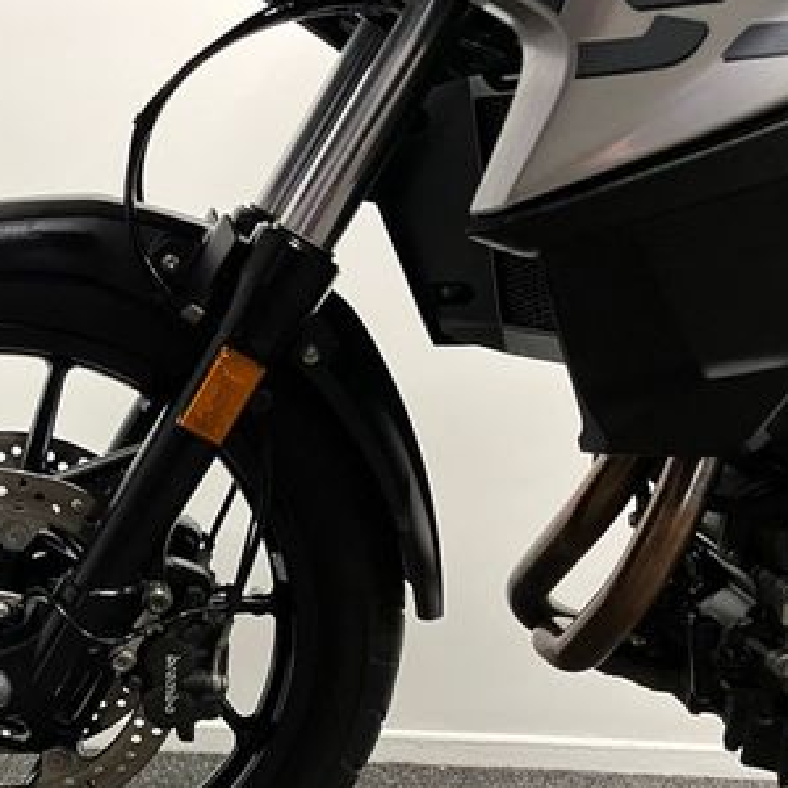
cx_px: 66
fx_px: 1262
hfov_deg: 32.8
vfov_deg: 33.9
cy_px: 604
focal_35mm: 49
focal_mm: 5.1
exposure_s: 1/50
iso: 200
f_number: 1.6
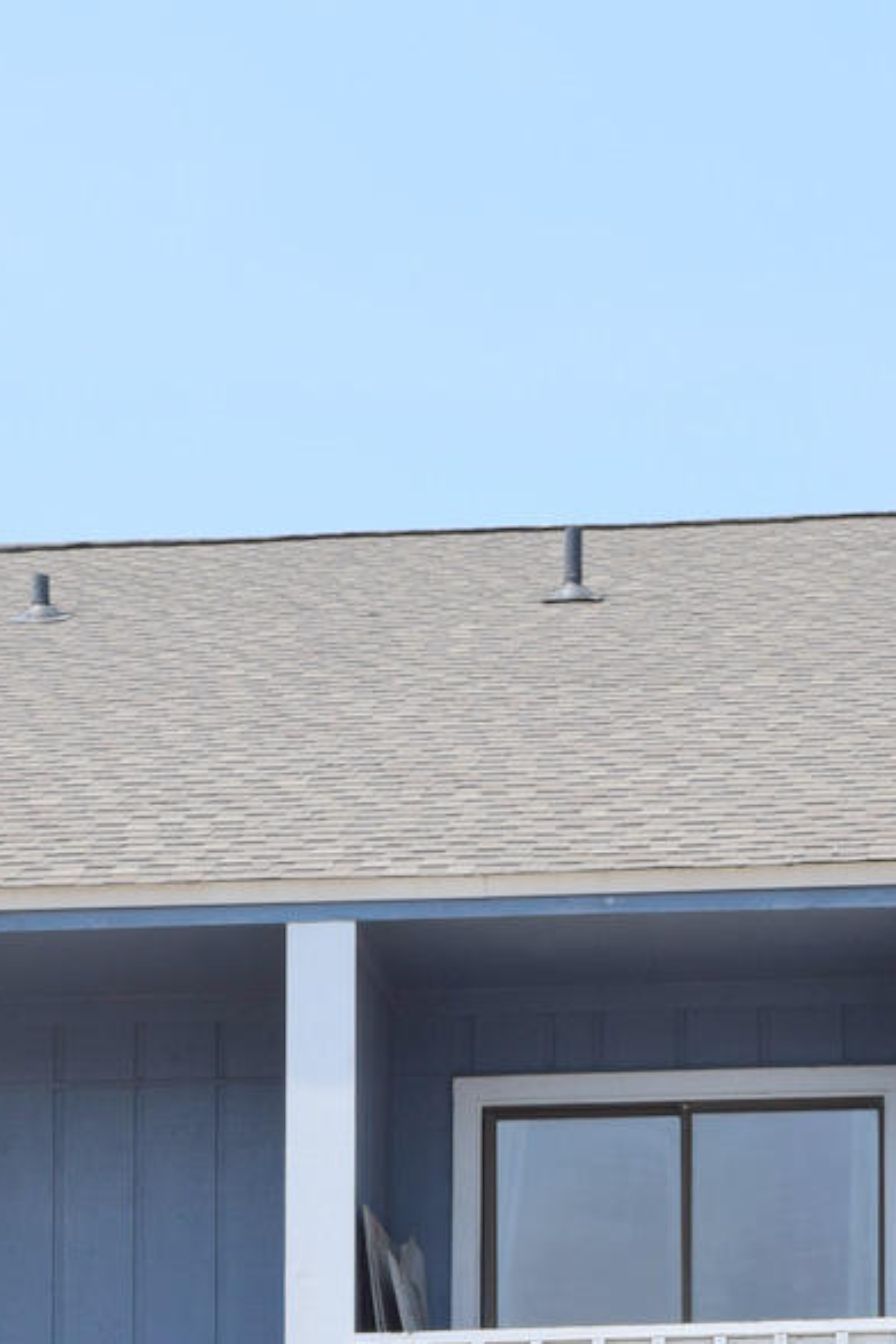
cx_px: 513
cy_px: 1826
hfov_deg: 11.6
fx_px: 4418
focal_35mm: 118
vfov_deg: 16.2
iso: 200
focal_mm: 29
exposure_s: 1/400
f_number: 10
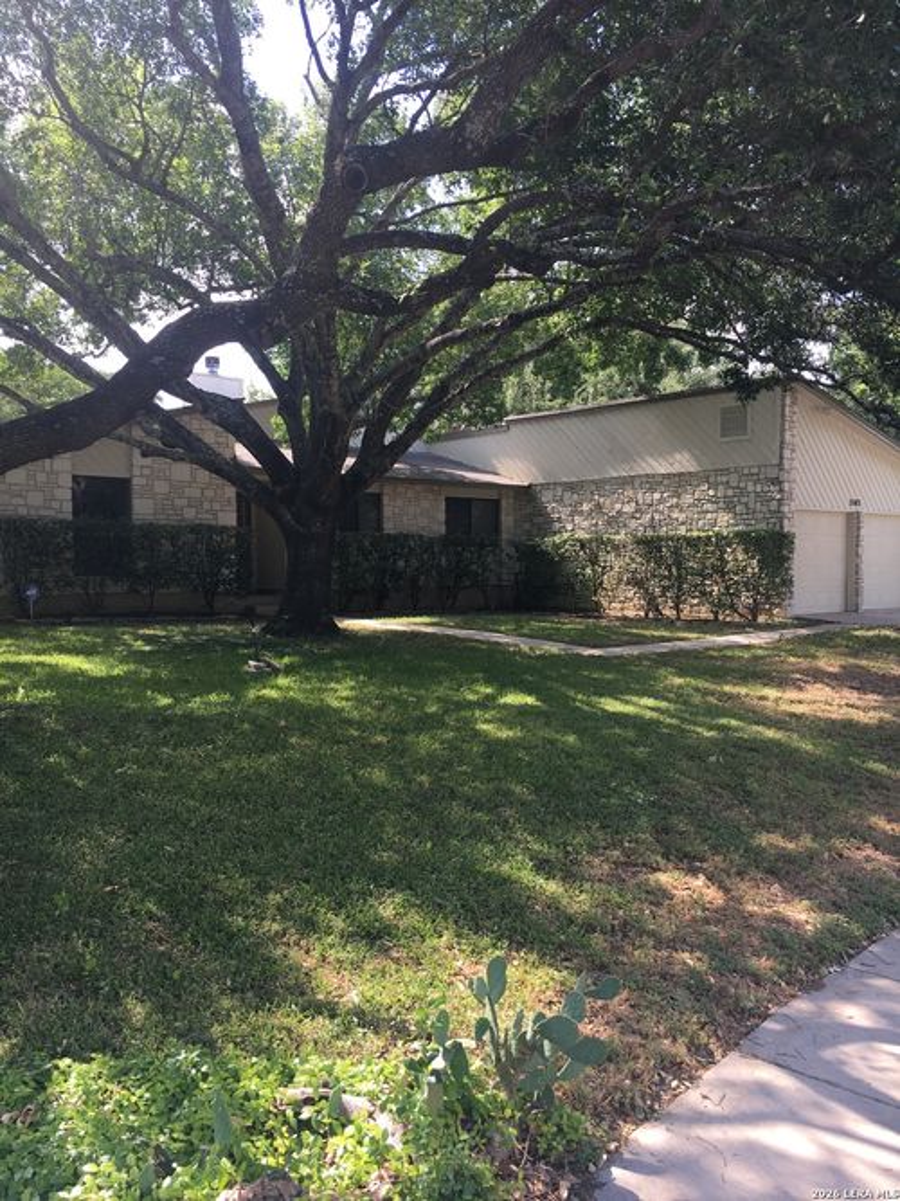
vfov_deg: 61.7
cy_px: 600
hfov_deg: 48.2
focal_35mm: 29
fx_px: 1006
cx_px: 450
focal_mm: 4.15
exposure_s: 1/248
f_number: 2.2
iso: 25
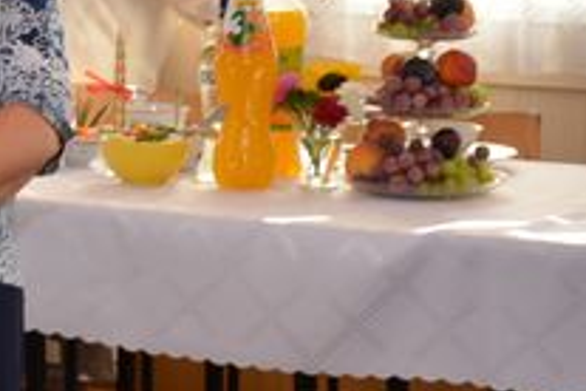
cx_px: -566
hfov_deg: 10.3
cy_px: 136
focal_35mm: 185
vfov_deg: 7.4
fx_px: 3011
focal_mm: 30
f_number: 4.2
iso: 360
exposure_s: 1/60
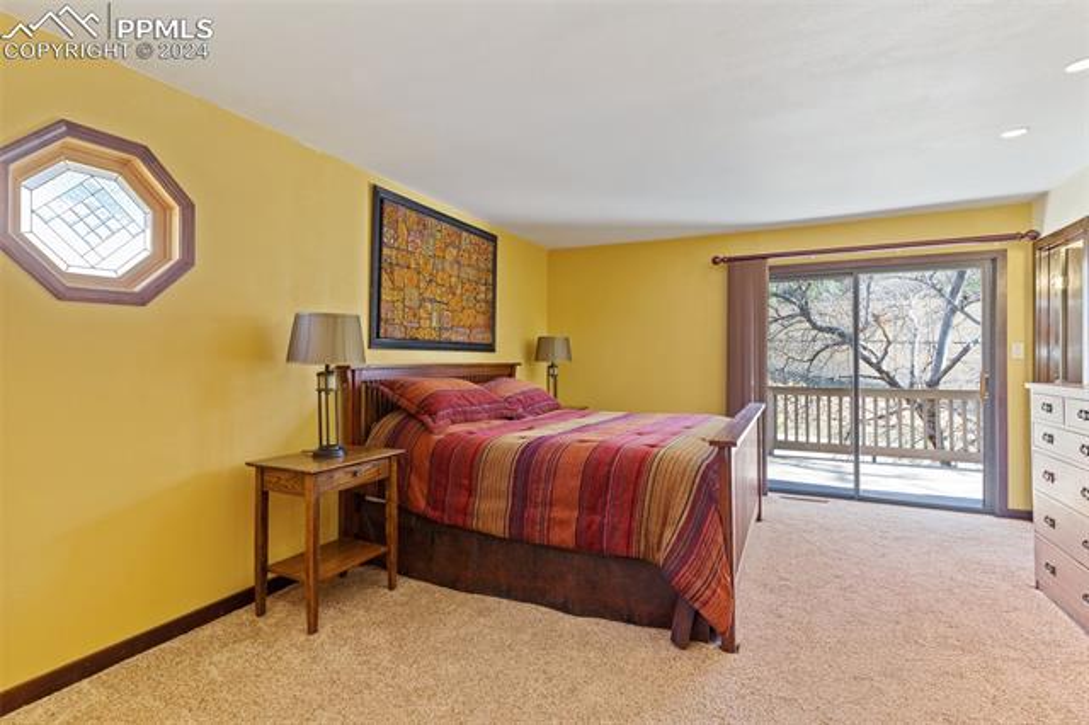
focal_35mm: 17
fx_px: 514
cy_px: 362
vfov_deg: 70.4
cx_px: 544
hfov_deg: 93.3
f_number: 8
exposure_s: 1
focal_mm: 17
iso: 400
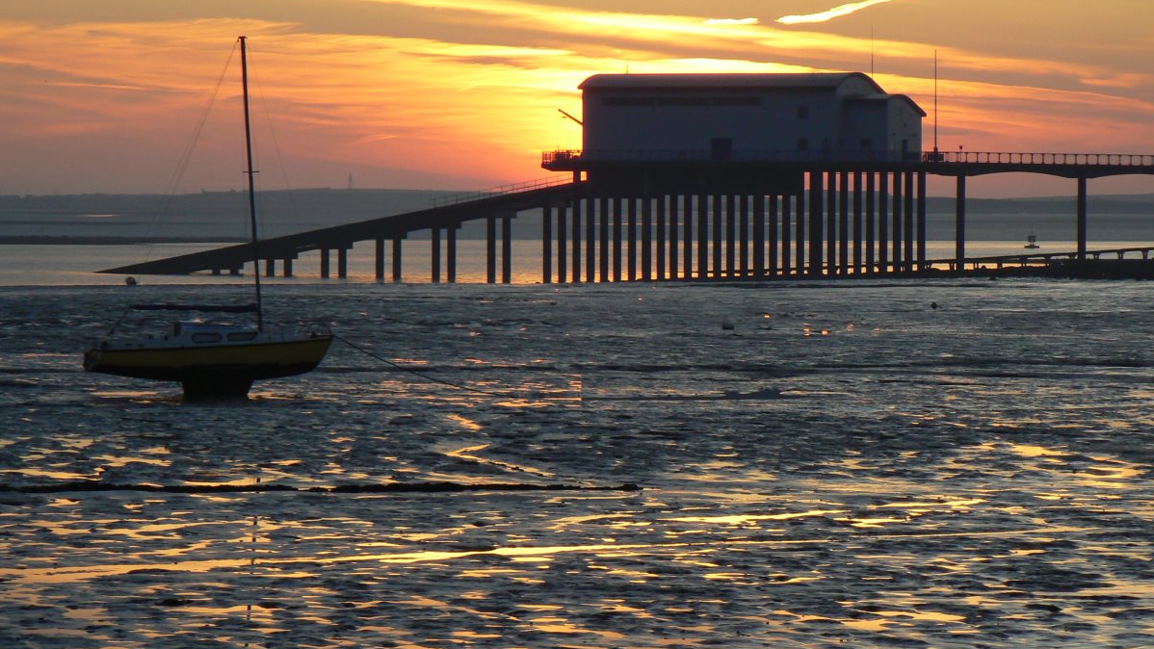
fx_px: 5845
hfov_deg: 11.3
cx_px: 577
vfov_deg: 6.4
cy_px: 335
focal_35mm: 191
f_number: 3.3
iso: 100
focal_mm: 29.1
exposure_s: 1/320
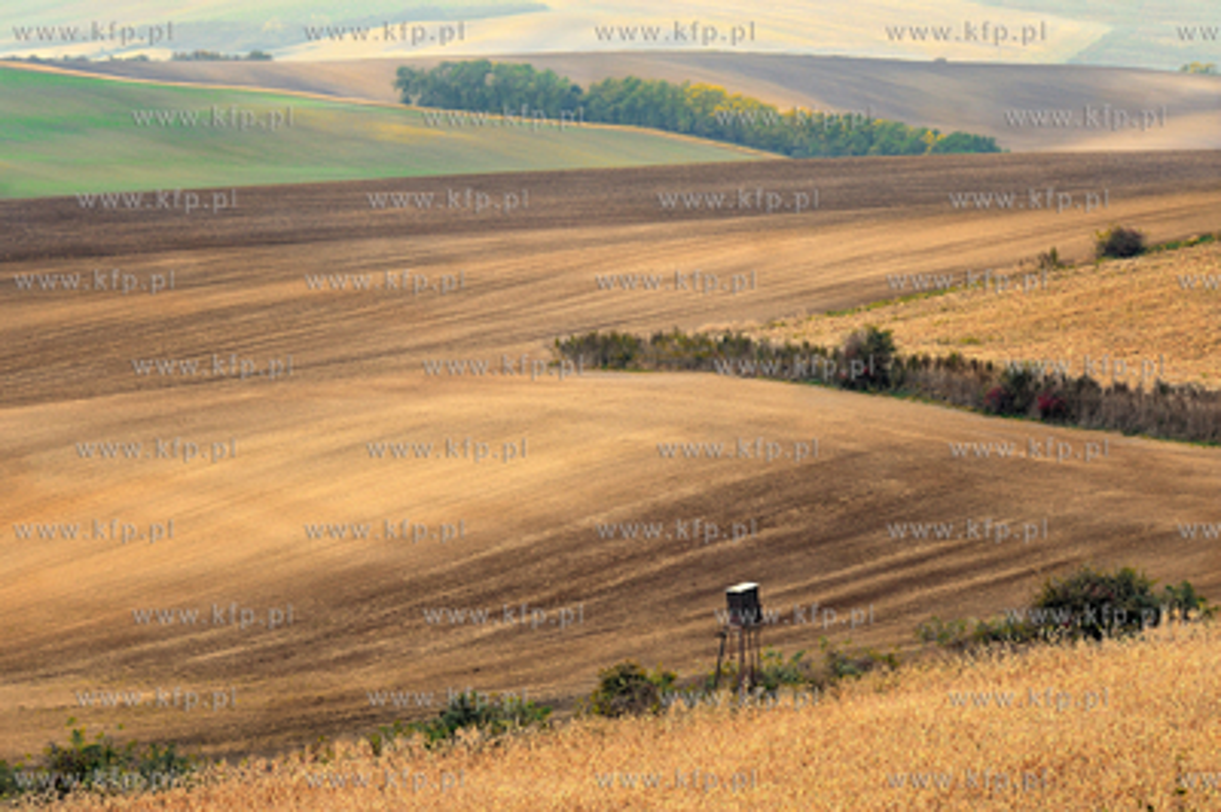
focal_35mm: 175
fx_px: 5930
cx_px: 610
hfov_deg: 11.8
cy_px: 406
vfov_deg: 7.8
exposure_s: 1/125
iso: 800
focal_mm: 175
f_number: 8
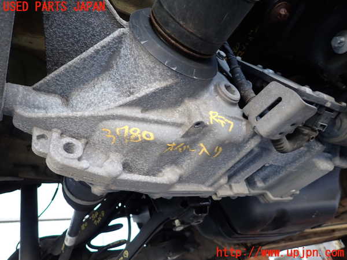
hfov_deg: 69.4
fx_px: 251
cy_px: 130
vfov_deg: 54.9
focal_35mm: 25
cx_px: 174
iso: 200
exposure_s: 1/50
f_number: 2
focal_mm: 4.5
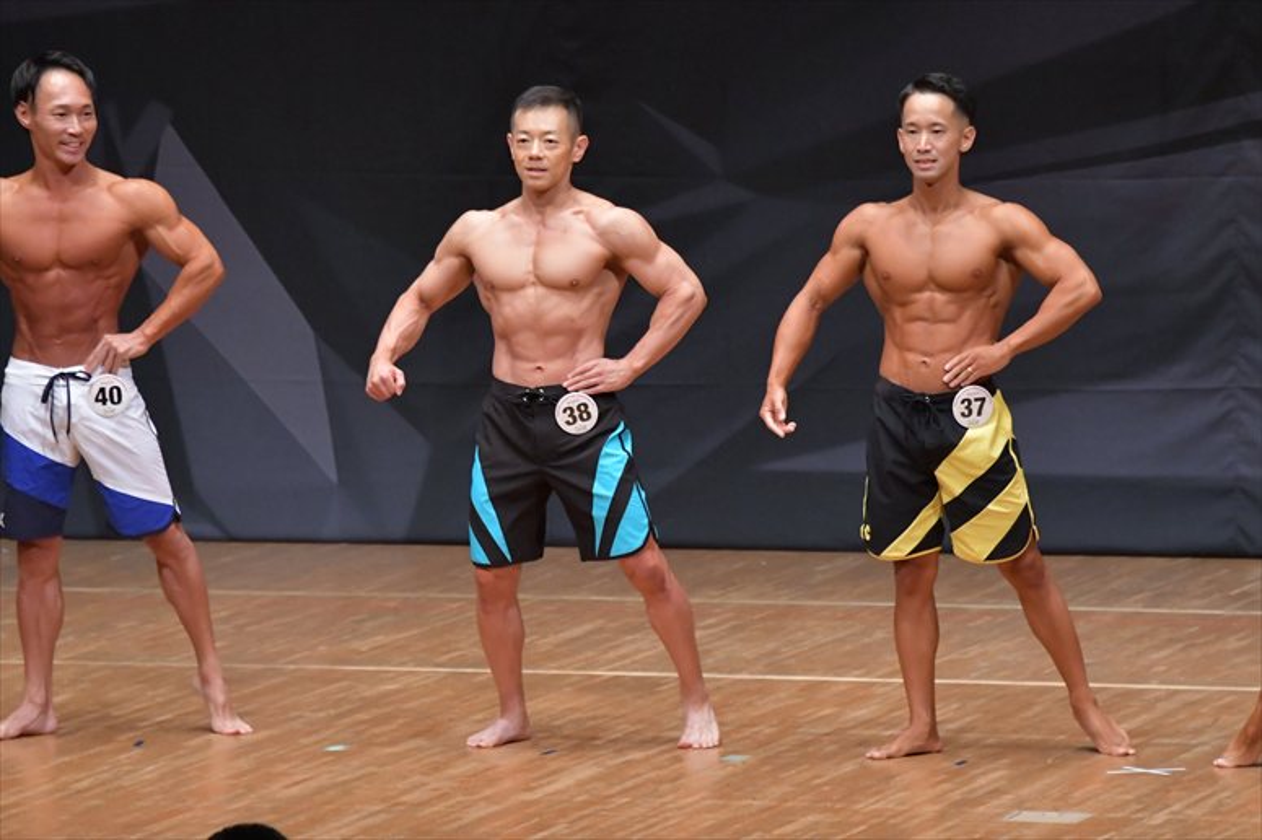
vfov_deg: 4.8
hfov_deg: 7.2
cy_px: 420
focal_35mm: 285
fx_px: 9986
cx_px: 631
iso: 6400
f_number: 5.6
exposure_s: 1/400
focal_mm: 190
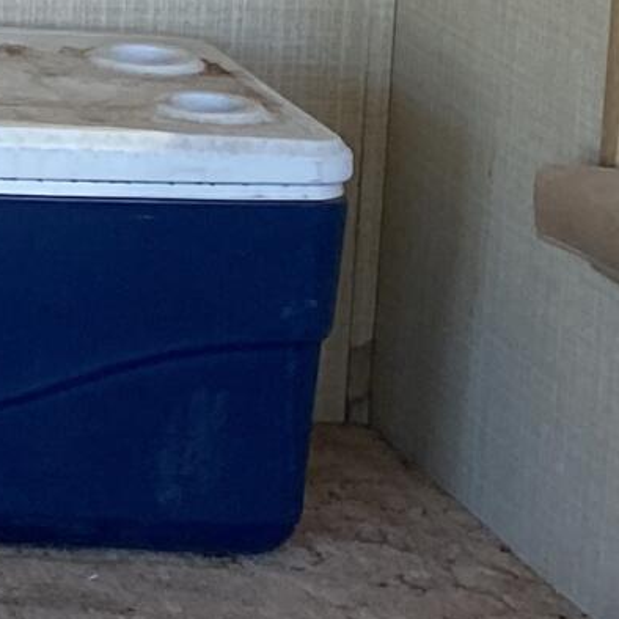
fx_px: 3540
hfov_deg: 8.1
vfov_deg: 9.7
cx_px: -1436
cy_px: -320
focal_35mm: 175
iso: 100
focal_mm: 4.25
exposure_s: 1/121
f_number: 1.8
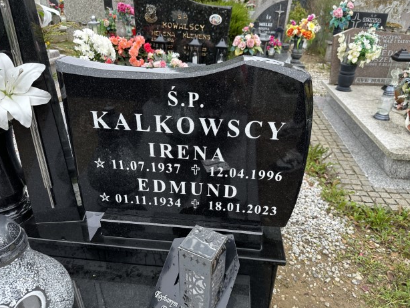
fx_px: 296
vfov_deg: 54.9
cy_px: 158
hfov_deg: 69.4
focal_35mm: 25
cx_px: 205
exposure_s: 1/498
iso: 80
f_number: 1.78
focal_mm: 6.86
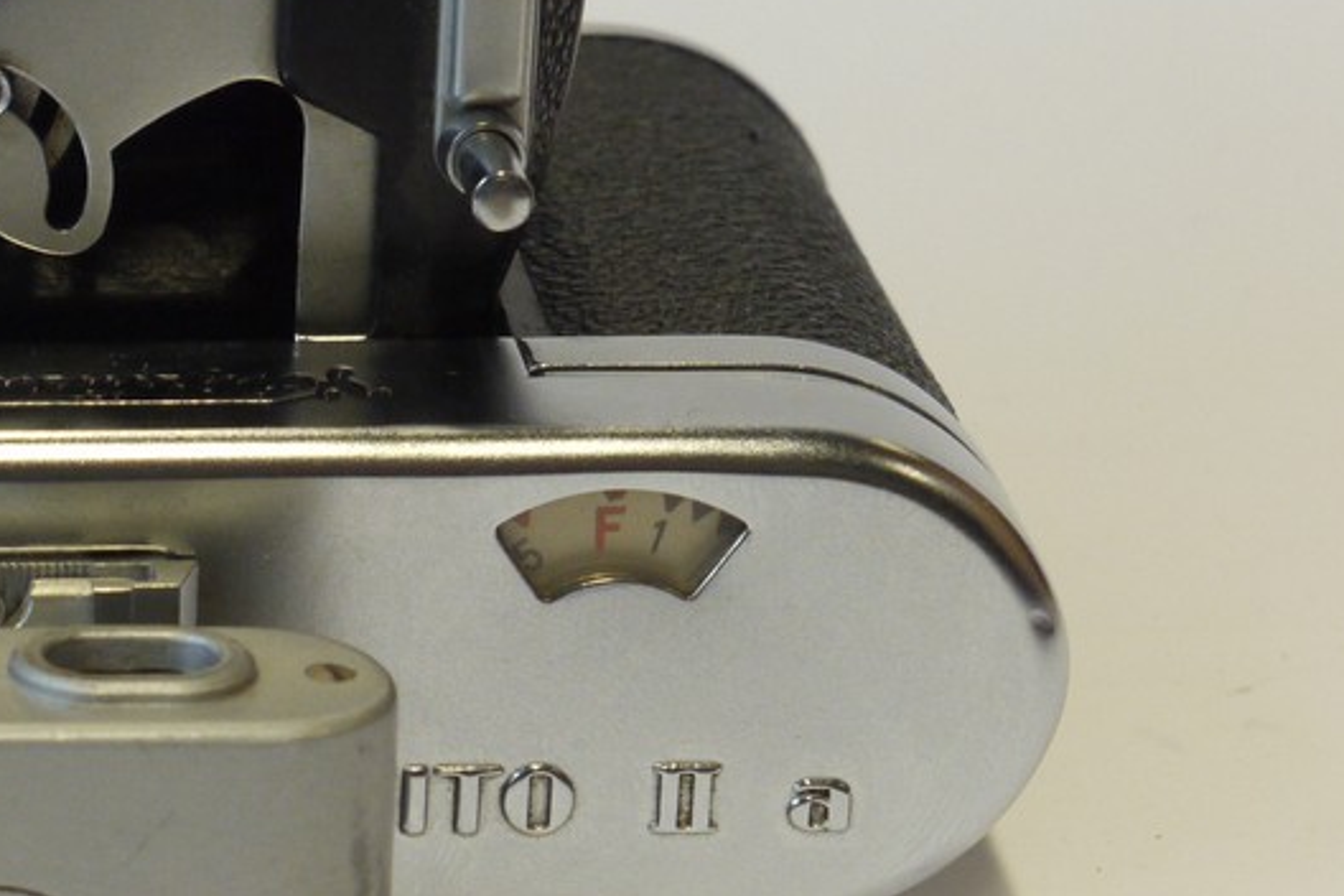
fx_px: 6533
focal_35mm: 175
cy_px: 295
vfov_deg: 7.8
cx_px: -115
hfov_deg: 11.6
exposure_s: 1/40
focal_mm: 37
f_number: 10
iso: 800
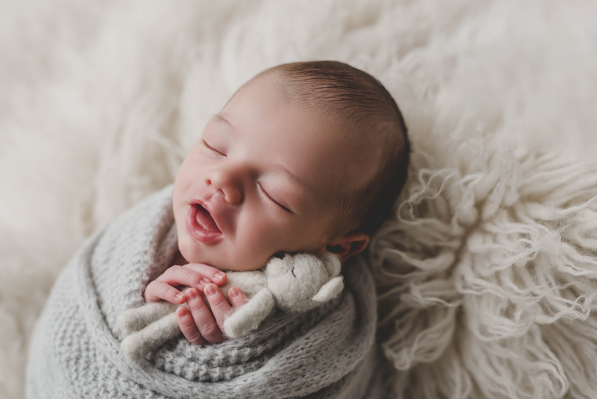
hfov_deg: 39.6
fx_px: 829
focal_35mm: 50
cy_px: 200
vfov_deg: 27.0
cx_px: 298
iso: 100
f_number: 2.5
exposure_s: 1/160
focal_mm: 50
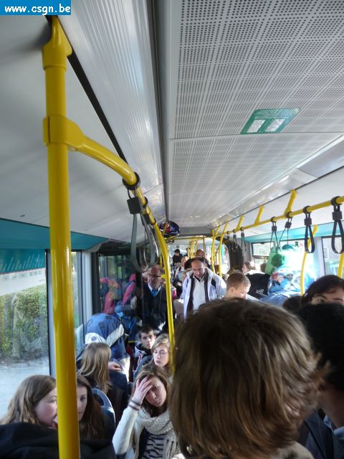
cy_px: 230
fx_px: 371
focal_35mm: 28
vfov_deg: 63.4
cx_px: 172
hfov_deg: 49.7
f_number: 3.3
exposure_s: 1/30
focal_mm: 4.7
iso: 125
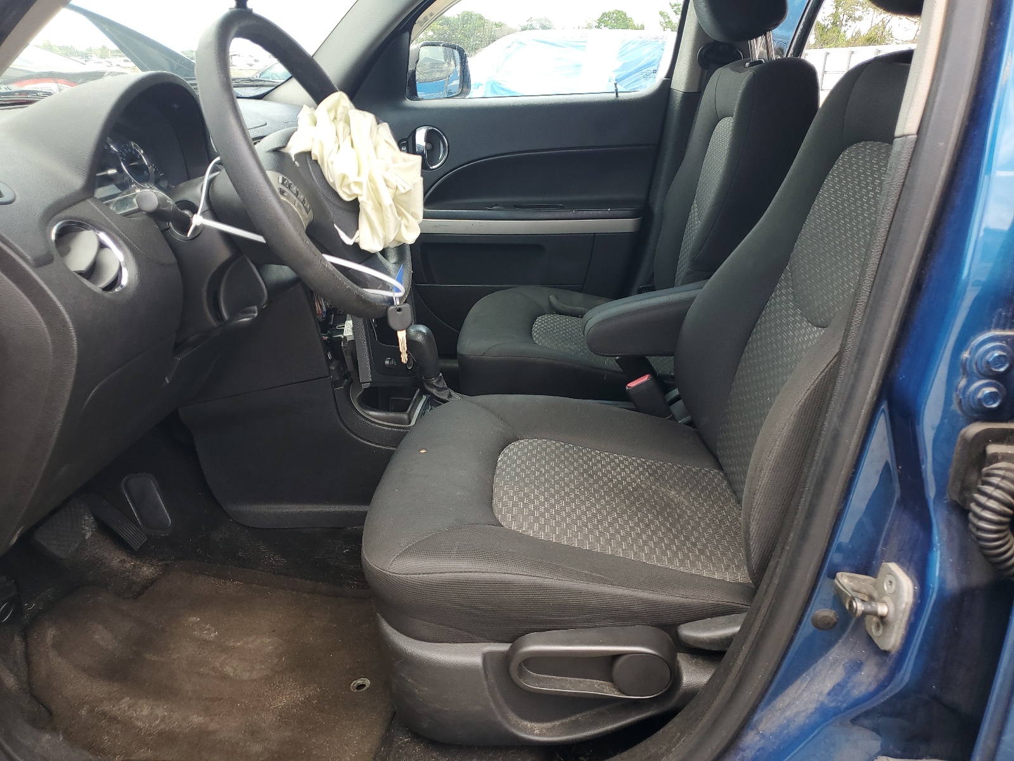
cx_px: 507
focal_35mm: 26
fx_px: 762
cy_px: 380
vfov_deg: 53.1
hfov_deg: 67.3
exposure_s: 1/217
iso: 50
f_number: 1.5
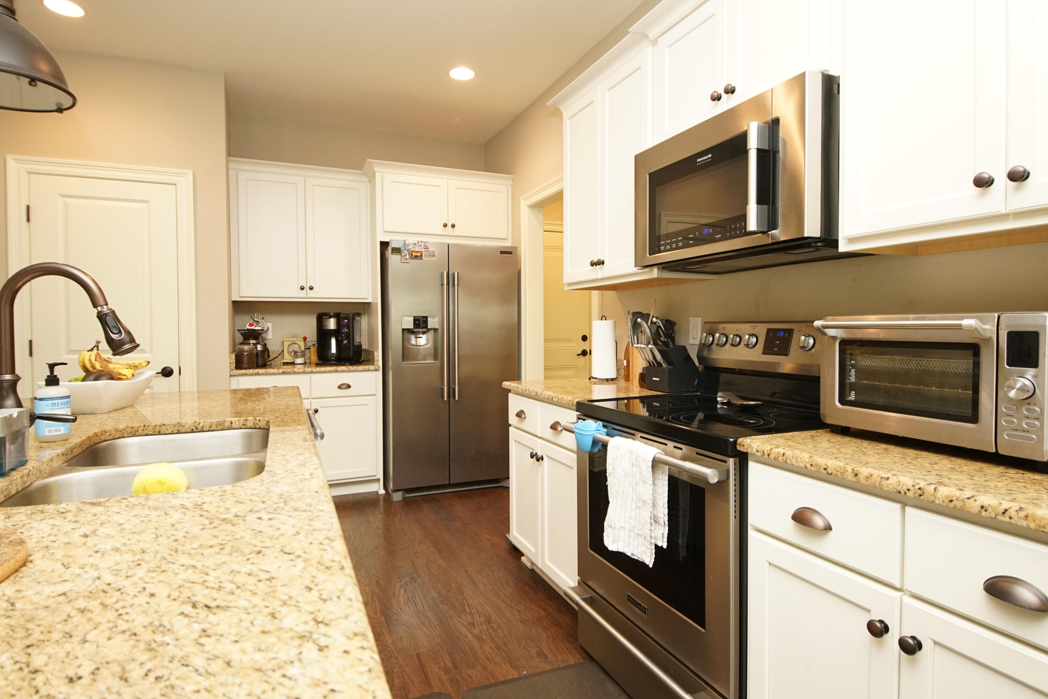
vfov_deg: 67.4
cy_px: 350
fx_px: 524
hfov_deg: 90.0
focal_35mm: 18
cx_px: 524
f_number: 3.5
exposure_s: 1/60
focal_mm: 12
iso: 1600
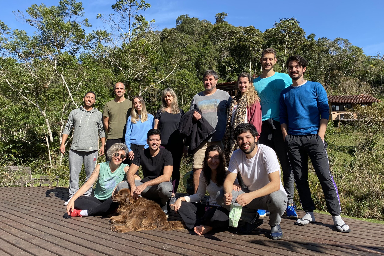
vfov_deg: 46.4
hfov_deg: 65.5
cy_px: 120
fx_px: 299
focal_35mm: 28
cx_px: 196
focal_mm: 4.25
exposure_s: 1/1701
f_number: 1.8
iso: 32
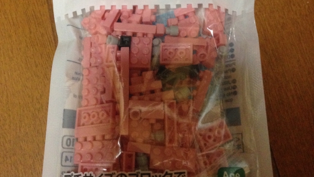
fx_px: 408
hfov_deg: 42.1
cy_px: 72
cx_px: 154
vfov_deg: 24.4
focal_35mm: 49
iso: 400
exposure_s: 1/20
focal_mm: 4.12
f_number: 2.4
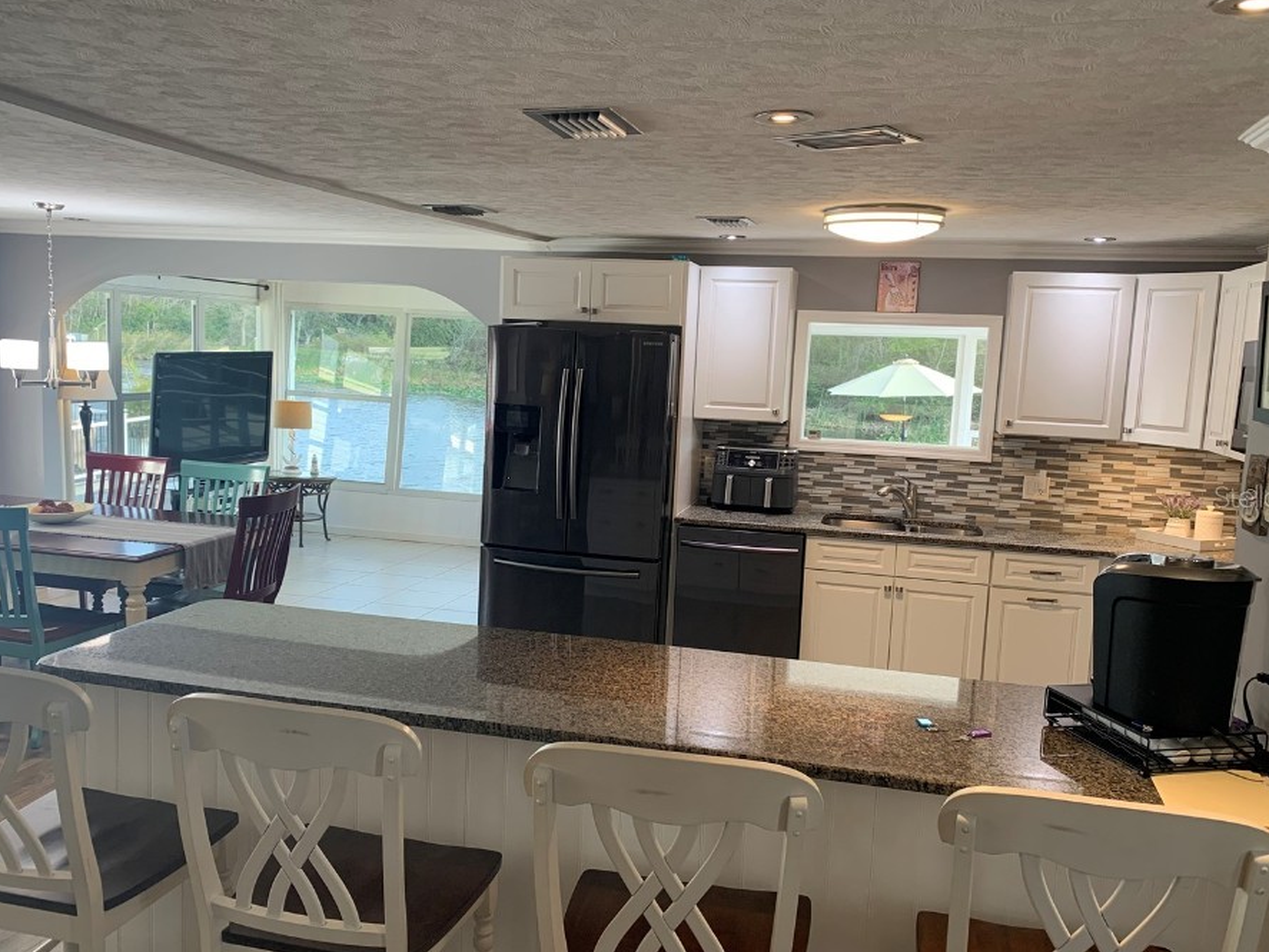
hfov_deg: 59.9
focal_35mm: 30
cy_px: 496
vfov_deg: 46.8
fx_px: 1100
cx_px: 617
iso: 64
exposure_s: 1/60
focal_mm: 4.25
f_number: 1.8
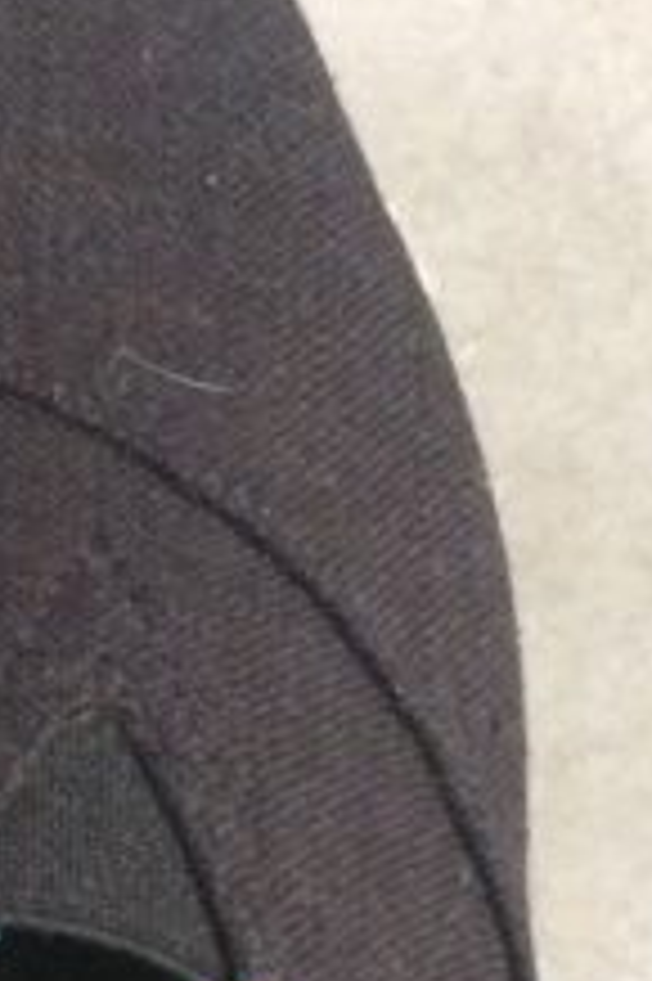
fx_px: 3864
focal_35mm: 142
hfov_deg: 9.3
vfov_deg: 13.8
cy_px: 1332
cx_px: -414
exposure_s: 1/30
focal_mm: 4.15
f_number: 2.2
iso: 320
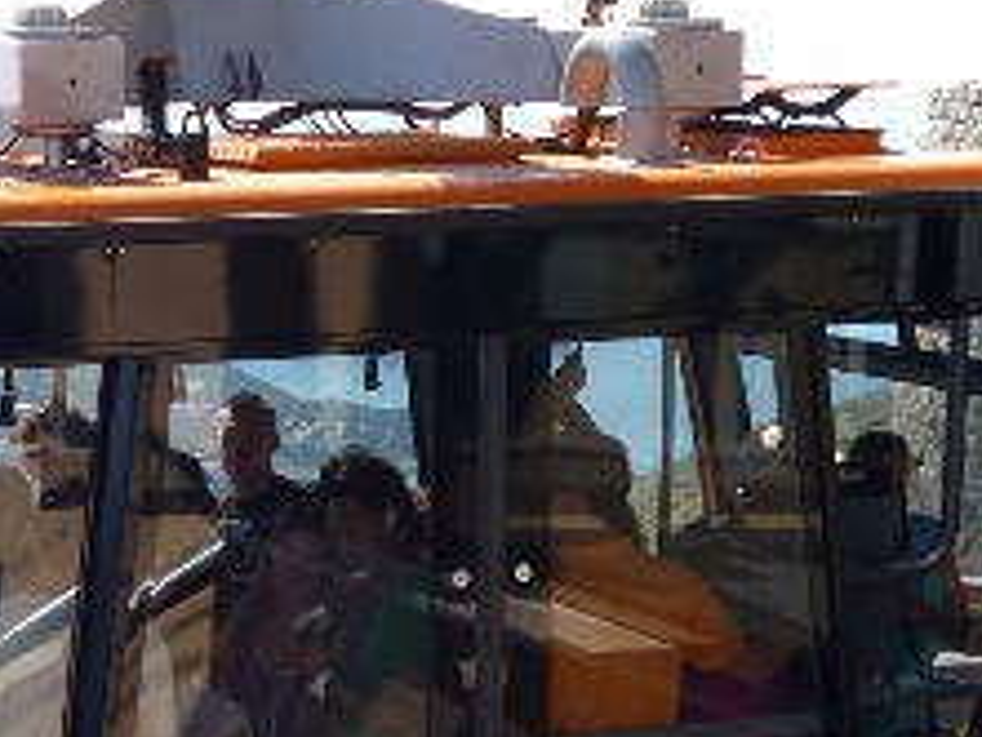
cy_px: 741
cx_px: 67
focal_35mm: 120
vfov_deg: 12.2
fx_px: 3406
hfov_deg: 16.2
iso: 100
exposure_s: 1/400
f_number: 3.5
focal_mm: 6.4
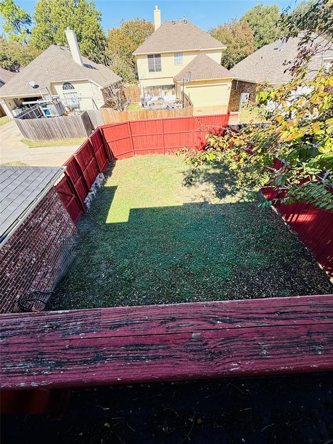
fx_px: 180
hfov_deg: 85.7
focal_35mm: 14
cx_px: 166
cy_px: 222
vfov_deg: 102.1
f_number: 2.2
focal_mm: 2.22
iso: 50
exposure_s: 1/631
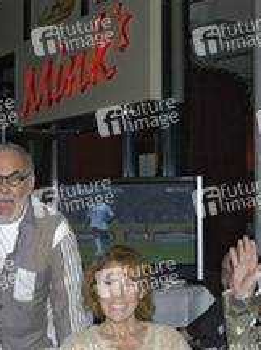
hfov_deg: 20.3
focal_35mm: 72
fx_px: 726
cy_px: 239
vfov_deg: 26.9
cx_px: 94
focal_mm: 24
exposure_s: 1/80
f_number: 8
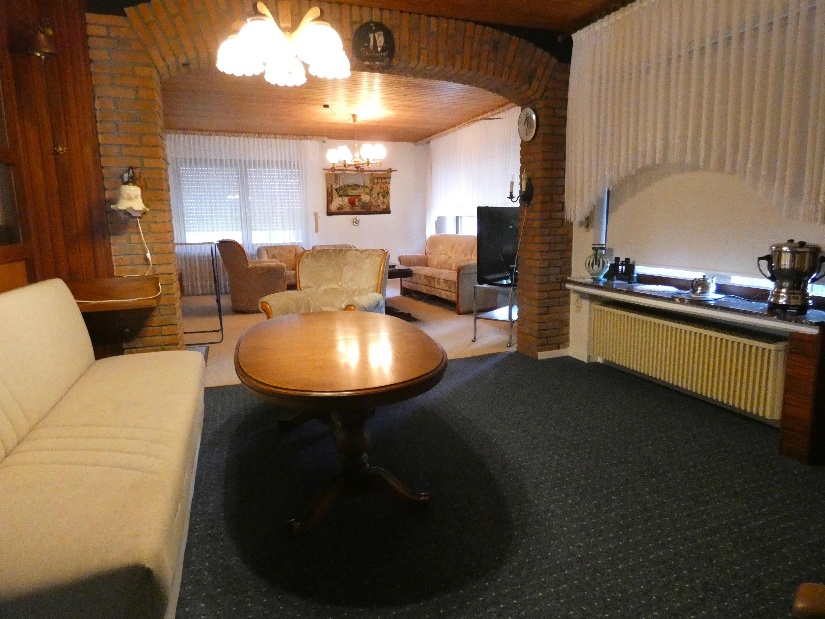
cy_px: 310
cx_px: 412
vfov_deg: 66.0
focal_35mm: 20
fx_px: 477
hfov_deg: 81.7
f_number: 2.8
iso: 1600
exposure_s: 1/60
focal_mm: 3.6
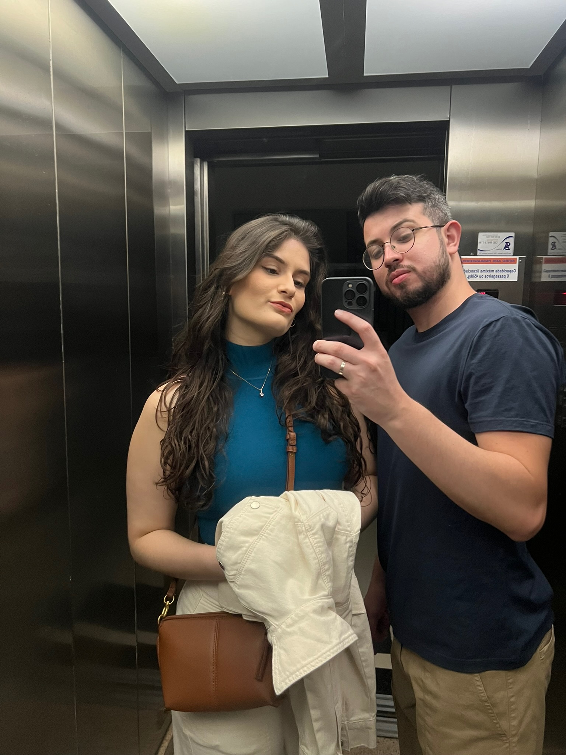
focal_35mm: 26
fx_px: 567
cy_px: 378
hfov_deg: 53.1
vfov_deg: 67.3
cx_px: 283
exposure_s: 1/40
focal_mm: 5.7
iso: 640
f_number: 1.5
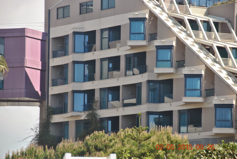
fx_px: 1483
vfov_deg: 6.1
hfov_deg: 9.1
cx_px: 118
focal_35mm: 225
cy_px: 80
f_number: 5.6
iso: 200
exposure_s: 1/500
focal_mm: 150
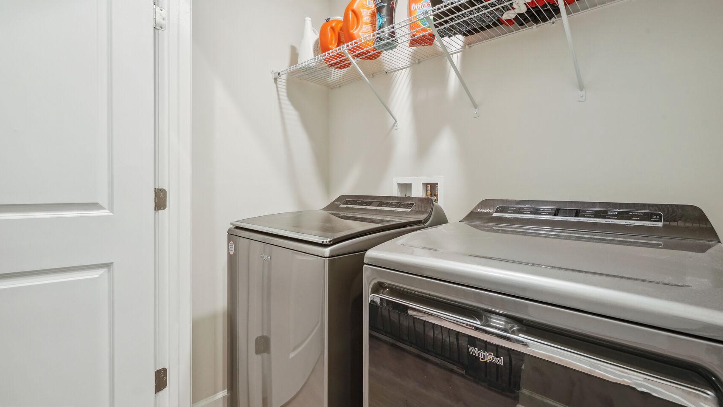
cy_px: 188
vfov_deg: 63.8
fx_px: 326
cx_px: 362
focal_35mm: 17
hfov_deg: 95.9
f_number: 10
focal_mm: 16
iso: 400
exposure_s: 1/5
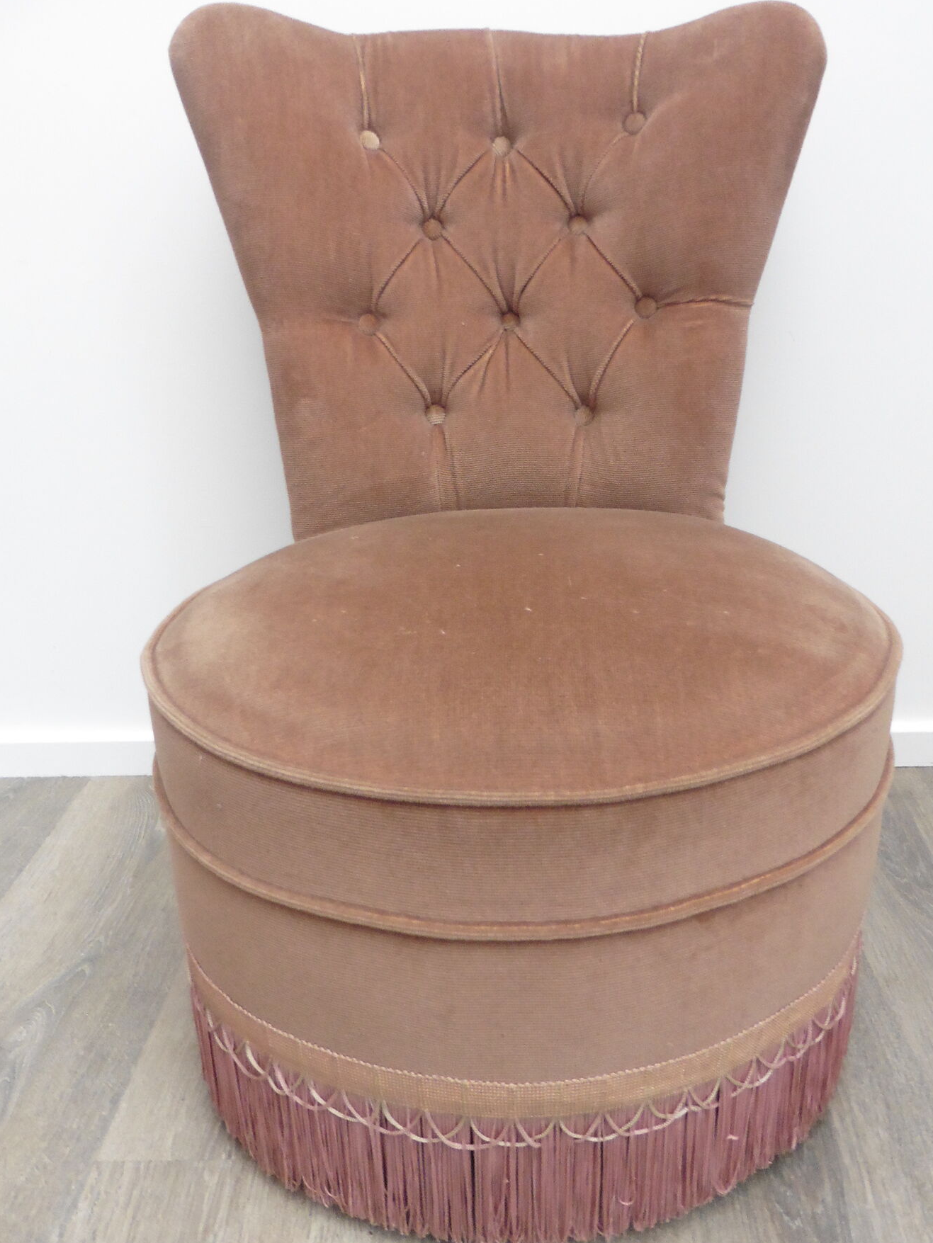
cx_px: 530
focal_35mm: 28
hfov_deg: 49.6
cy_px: 602
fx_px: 1006
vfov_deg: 63.4
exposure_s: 1/15
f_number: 3.3
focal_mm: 4.3
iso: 400
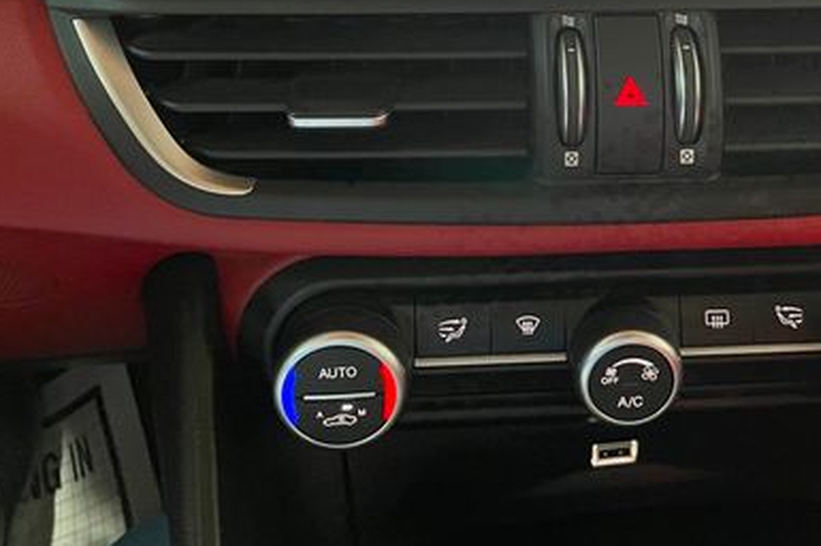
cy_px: 38
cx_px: 533
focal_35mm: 45
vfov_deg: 28.5
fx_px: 1025
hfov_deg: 43.2
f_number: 1.6
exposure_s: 1/30
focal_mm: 4.2
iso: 640
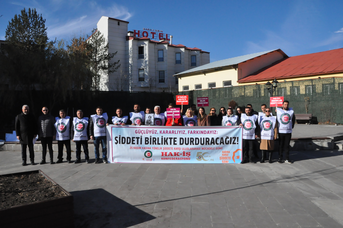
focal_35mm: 27
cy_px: 114
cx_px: 172
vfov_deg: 47.8
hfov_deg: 67.4
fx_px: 257
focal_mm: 18
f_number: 18
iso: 1600
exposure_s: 1/1250
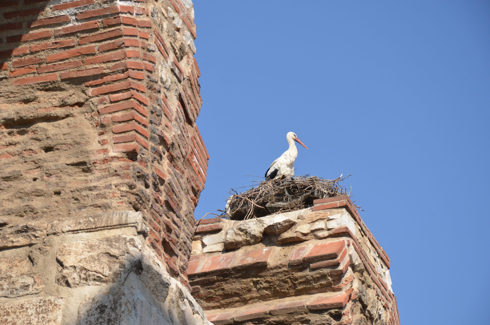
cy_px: 162
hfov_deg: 13.1
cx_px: 245
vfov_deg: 8.7
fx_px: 2139
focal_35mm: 158
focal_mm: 105
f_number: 8
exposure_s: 1/1000
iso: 400
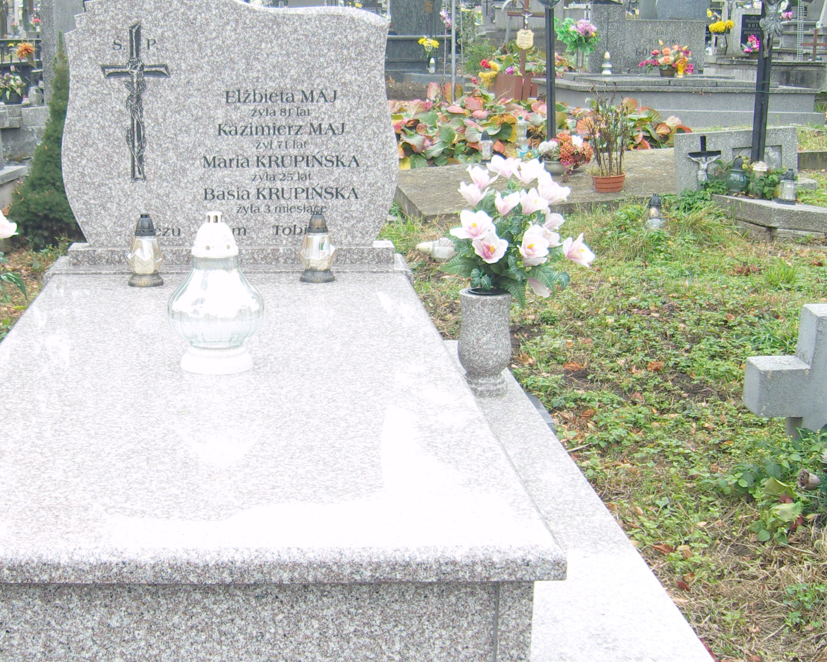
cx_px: 251
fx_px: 1297
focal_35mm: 53
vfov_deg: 28.6
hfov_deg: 34.9
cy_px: 305
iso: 100
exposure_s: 1/80
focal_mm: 7.3
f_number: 2.8
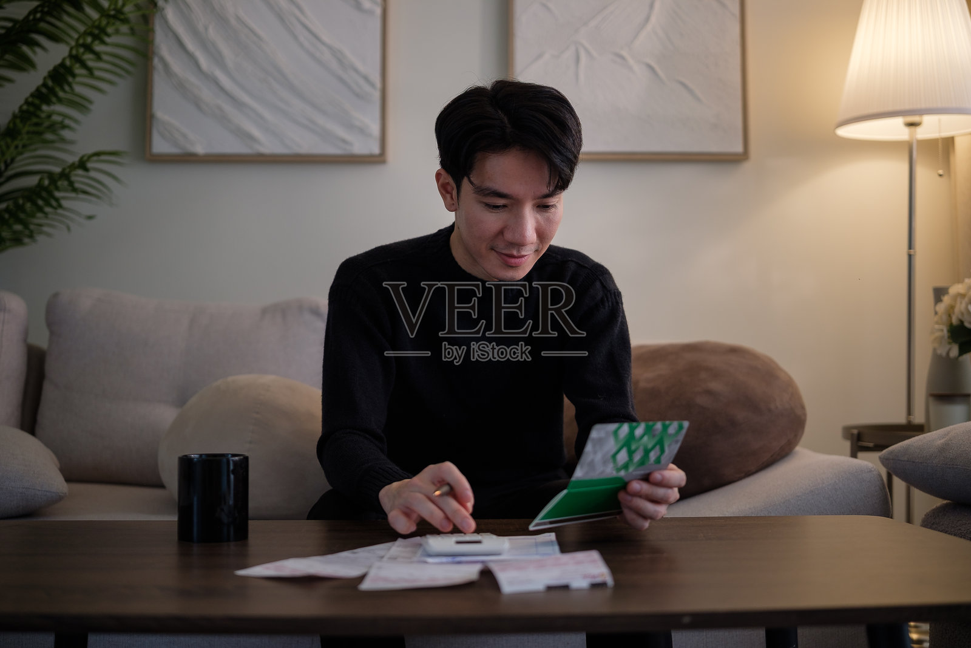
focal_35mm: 41
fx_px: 1106
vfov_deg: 32.6
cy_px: 324
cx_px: 486
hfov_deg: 47.4
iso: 200
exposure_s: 1/200
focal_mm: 27
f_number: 1.2
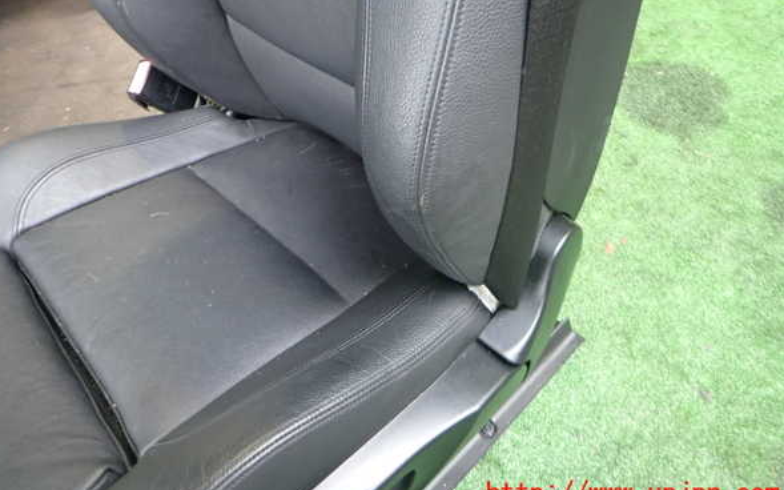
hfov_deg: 68.4
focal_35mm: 27
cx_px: 387
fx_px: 577
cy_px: 212
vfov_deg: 45.9
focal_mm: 4.5
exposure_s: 1/30
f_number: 2
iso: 250
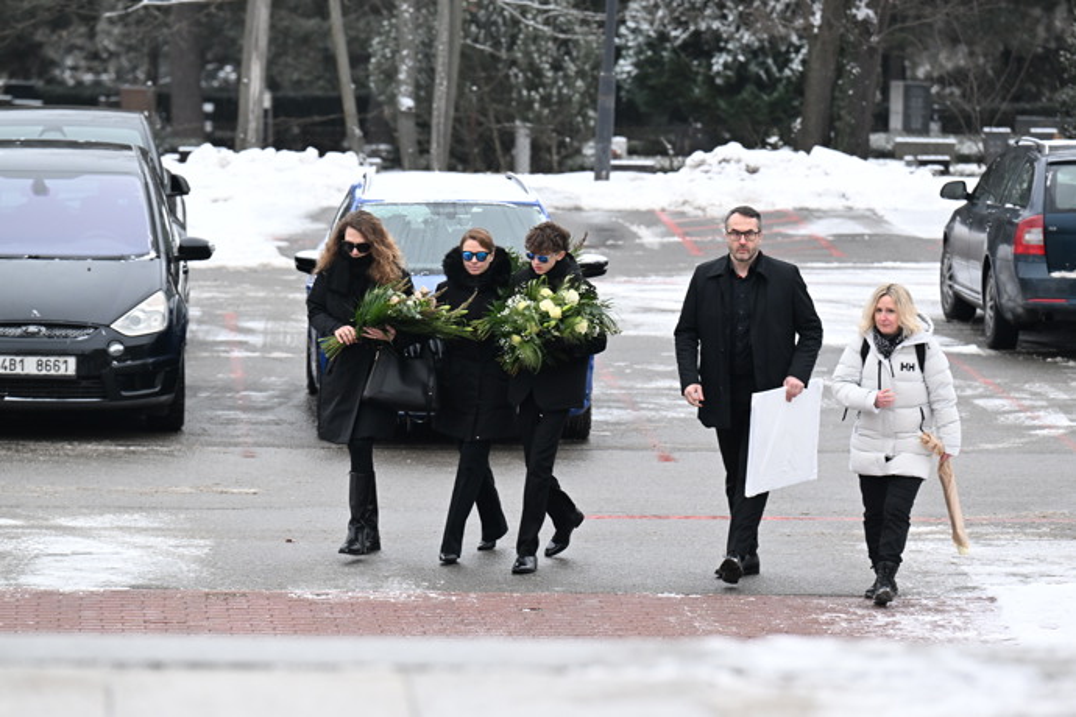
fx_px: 5977
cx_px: 538
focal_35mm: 200
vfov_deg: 6.9
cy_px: 358
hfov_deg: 10.3
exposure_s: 1/400
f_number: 5
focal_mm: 200
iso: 2000
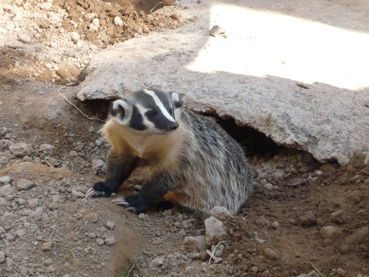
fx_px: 1098
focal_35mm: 103
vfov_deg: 14.4
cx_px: 184
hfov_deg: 19.1
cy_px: 138
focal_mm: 17.5
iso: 400
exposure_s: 1/200
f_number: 4.7
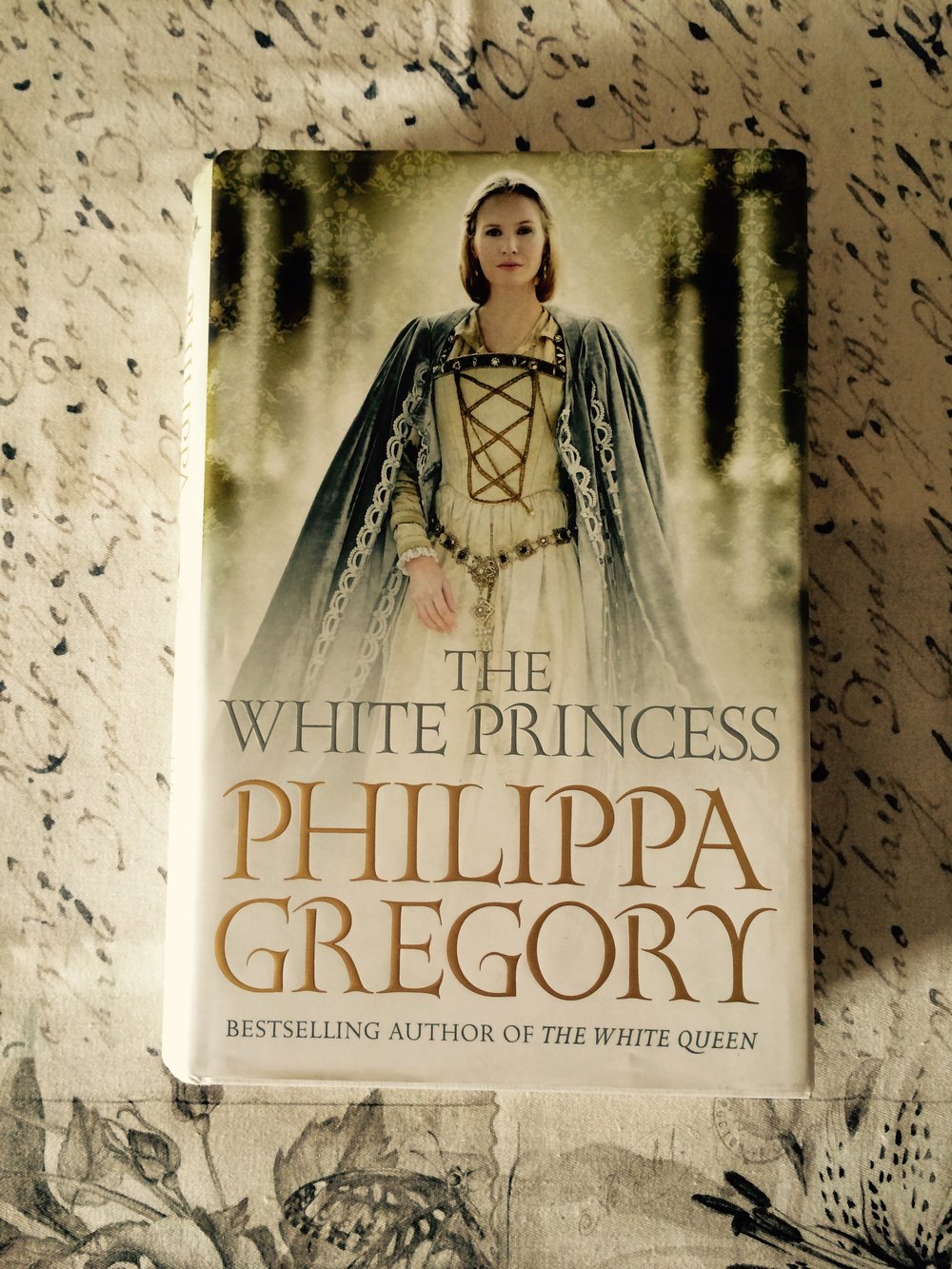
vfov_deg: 61.7
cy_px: 634
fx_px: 1063
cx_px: 476
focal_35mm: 29
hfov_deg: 48.2
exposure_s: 1/33
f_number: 2.2
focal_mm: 4.15
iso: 64
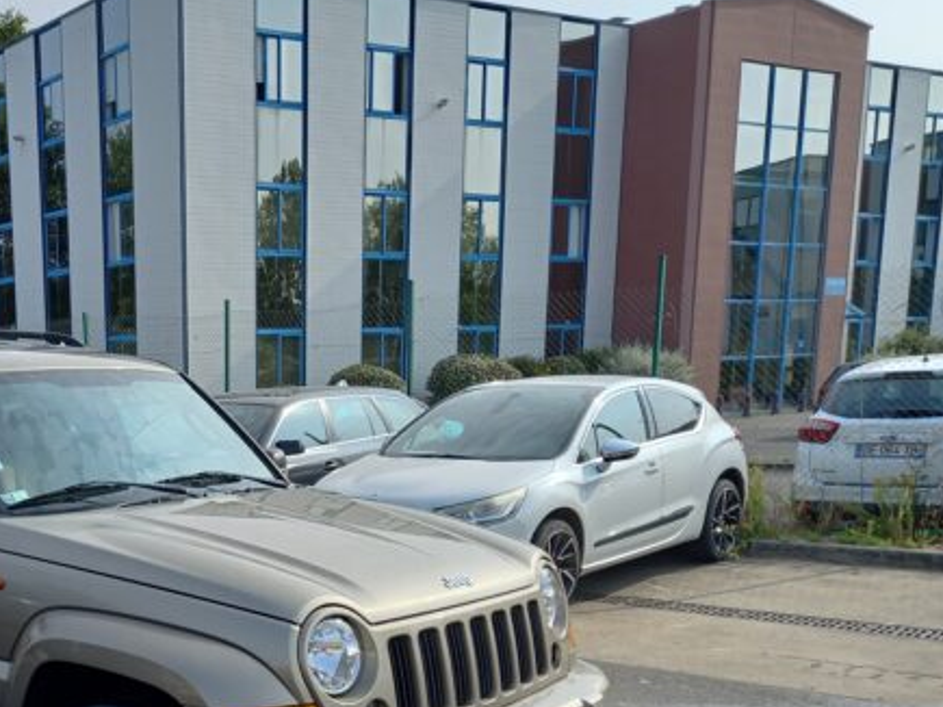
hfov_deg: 38.7
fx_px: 1253
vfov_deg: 30.3
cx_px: 117
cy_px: 616
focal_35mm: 46
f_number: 2
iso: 25
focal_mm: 4.6
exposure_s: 1/729
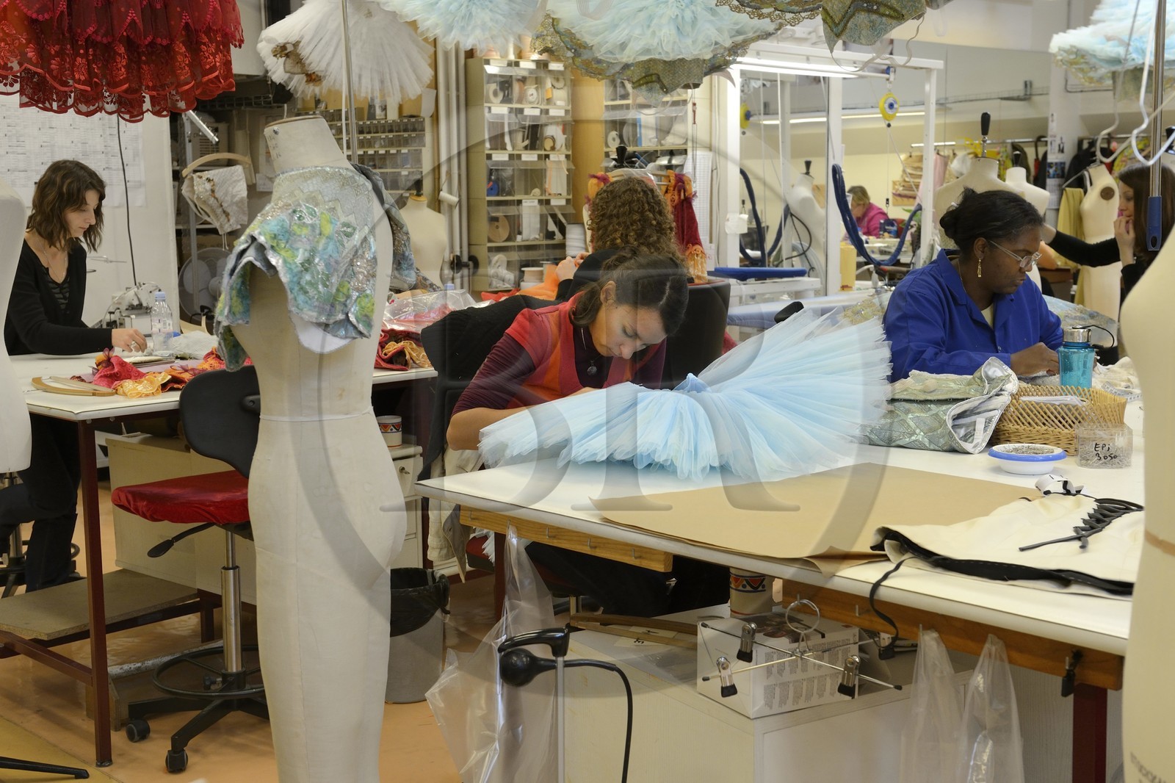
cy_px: 392
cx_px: 588
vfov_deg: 30.5
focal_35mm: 44
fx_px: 1436
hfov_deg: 44.5
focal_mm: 44
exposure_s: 1/100
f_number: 6.3
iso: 1600
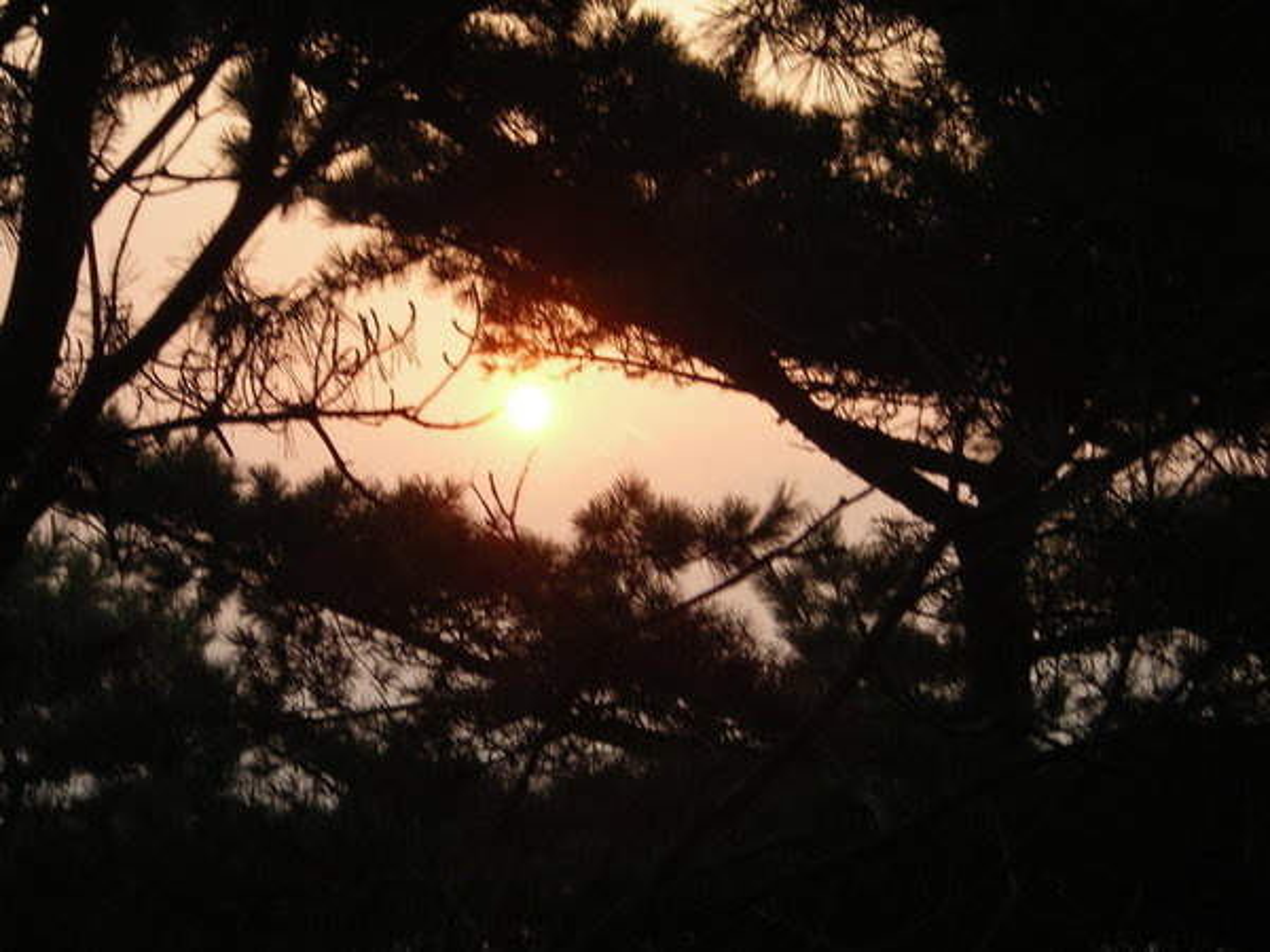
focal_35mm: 116
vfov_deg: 12.8
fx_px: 4256
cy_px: 476
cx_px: 635
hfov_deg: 17.0
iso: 50
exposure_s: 1/36.3
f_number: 5.3
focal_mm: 19.2
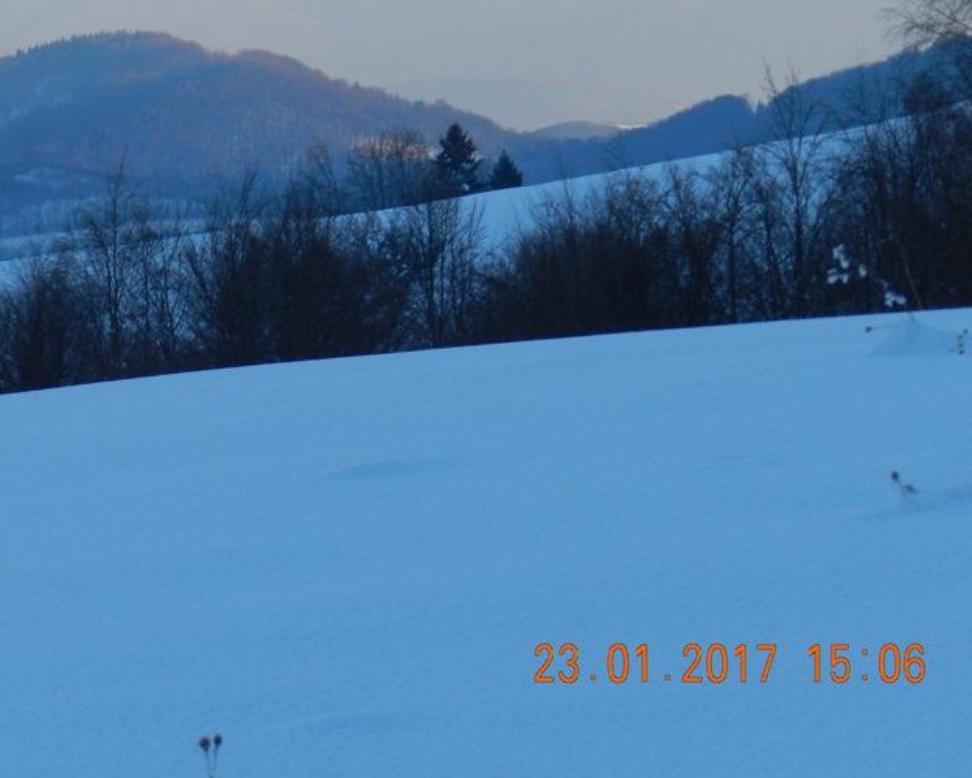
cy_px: 190
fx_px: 6674
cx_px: 226
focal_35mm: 232
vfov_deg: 6.7
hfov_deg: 8.3
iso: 160
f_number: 5.1
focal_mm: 25.7
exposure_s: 1/400
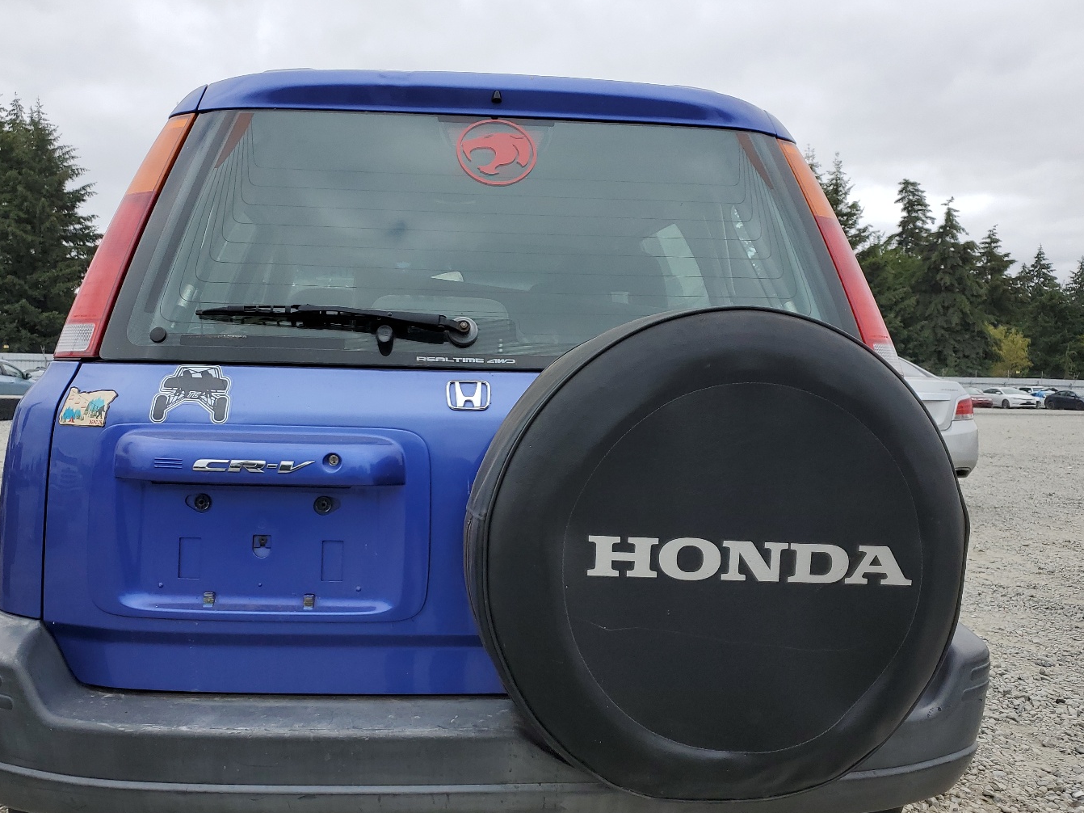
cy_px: 436
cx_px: 486
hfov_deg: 58.2
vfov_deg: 45.4
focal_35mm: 31
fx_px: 971
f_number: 1.5
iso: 50
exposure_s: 1/2000
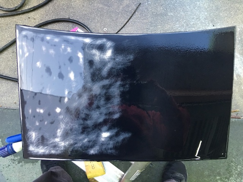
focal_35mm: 29
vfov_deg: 48.2
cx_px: 122
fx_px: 204
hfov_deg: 61.7
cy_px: 91
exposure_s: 1/15
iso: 100
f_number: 2.2
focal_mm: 4.15
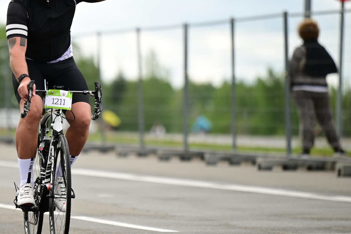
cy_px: 77
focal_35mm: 405
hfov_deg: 5.1
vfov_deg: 3.4
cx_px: 67
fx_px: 3946
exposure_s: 1/1600
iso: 200
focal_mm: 200
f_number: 2.8
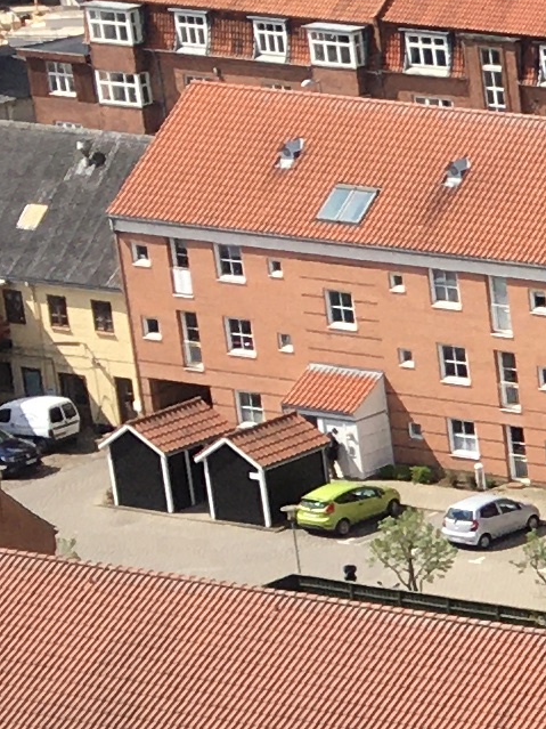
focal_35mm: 183
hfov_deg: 7.0
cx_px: 1815
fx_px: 3850
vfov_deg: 10.7
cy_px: 727
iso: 25
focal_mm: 4.15
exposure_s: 1/1350
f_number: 2.2
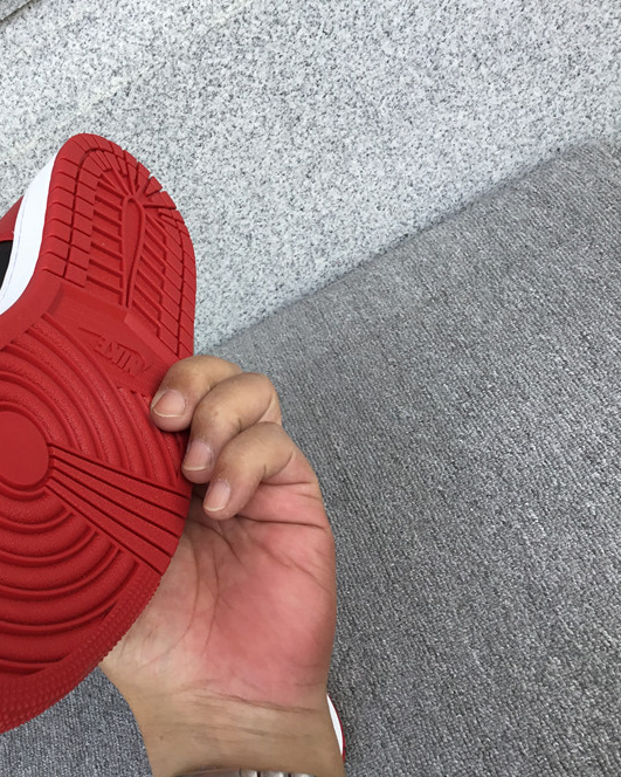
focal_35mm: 41
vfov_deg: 44.8
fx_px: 942
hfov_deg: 35.1
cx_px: 111
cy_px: 390
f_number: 2.4
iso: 25
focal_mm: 3.3
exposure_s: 1/356
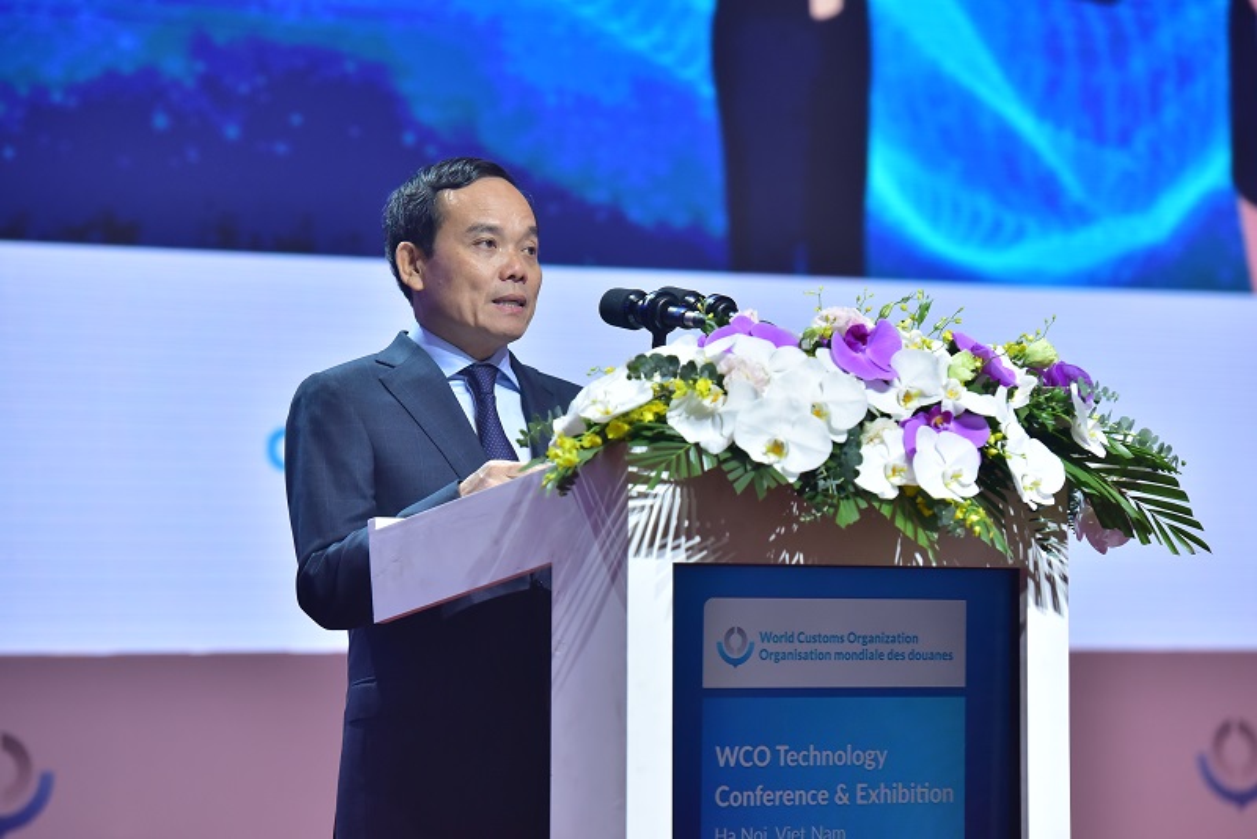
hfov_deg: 14.6
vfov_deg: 9.8
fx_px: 4890
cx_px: 628
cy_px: 420
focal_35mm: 140
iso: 2000
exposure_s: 1/800
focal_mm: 140
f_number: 5
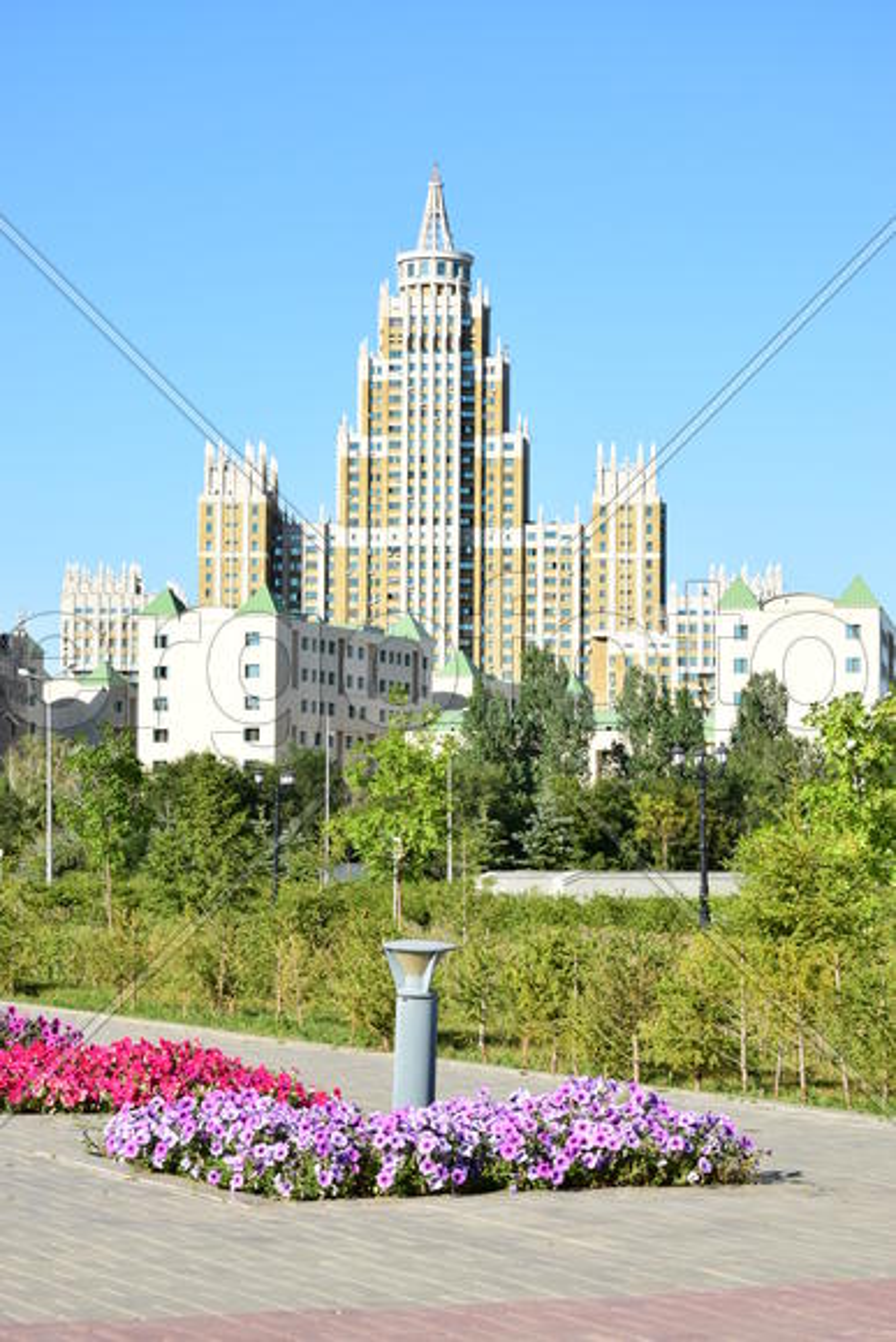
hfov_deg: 15.7
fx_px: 3246
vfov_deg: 23.4
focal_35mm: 87
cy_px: 671
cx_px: 448
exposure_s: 1/125
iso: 100
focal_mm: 58
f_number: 9
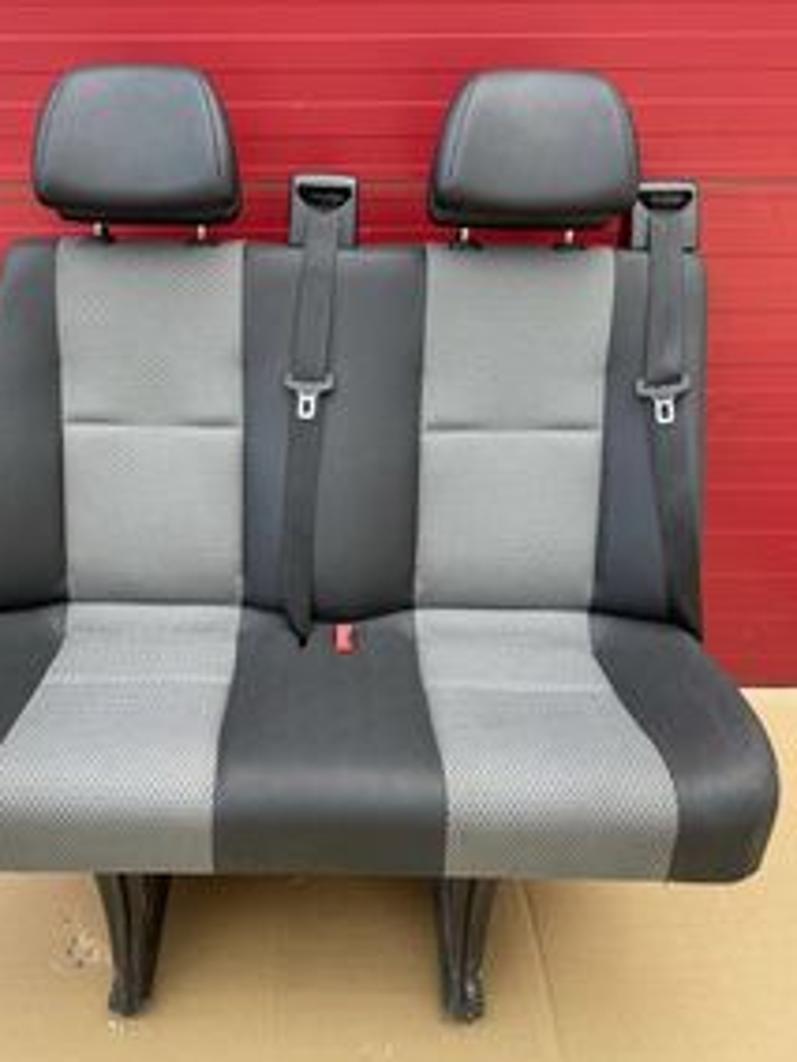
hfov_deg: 42.7
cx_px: 314
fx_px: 1013
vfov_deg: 55.3
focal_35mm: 33
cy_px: 550
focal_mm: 4.2
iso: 32
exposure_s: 1/284
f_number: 1.6
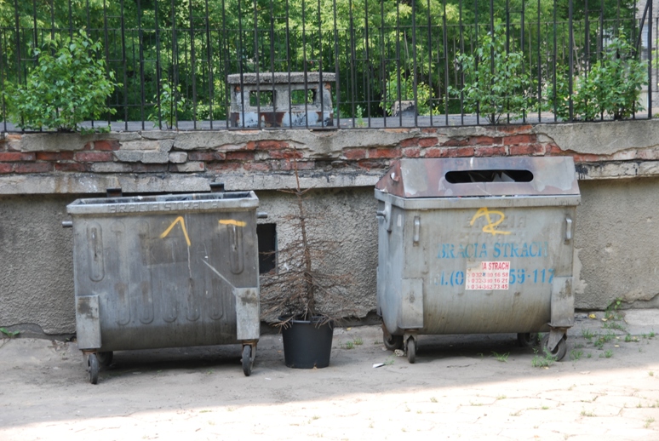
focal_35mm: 108
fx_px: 1979
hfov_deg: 18.9
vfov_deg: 12.7
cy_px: 220
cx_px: 330
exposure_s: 1/60
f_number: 6.3
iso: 100
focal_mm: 72
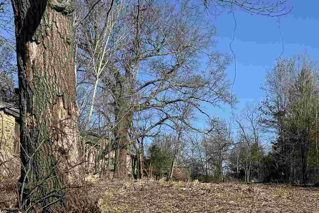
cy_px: 206
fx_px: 585
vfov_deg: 20.1
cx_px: 390
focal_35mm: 66
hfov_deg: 26.8
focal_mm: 6.76
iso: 80
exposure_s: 1/4310
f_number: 1.78
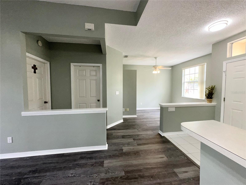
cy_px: 92
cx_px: 123
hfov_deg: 102.1
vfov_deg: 85.7
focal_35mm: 14
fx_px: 99
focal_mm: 2.22
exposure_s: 1/122
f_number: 2.2
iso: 64
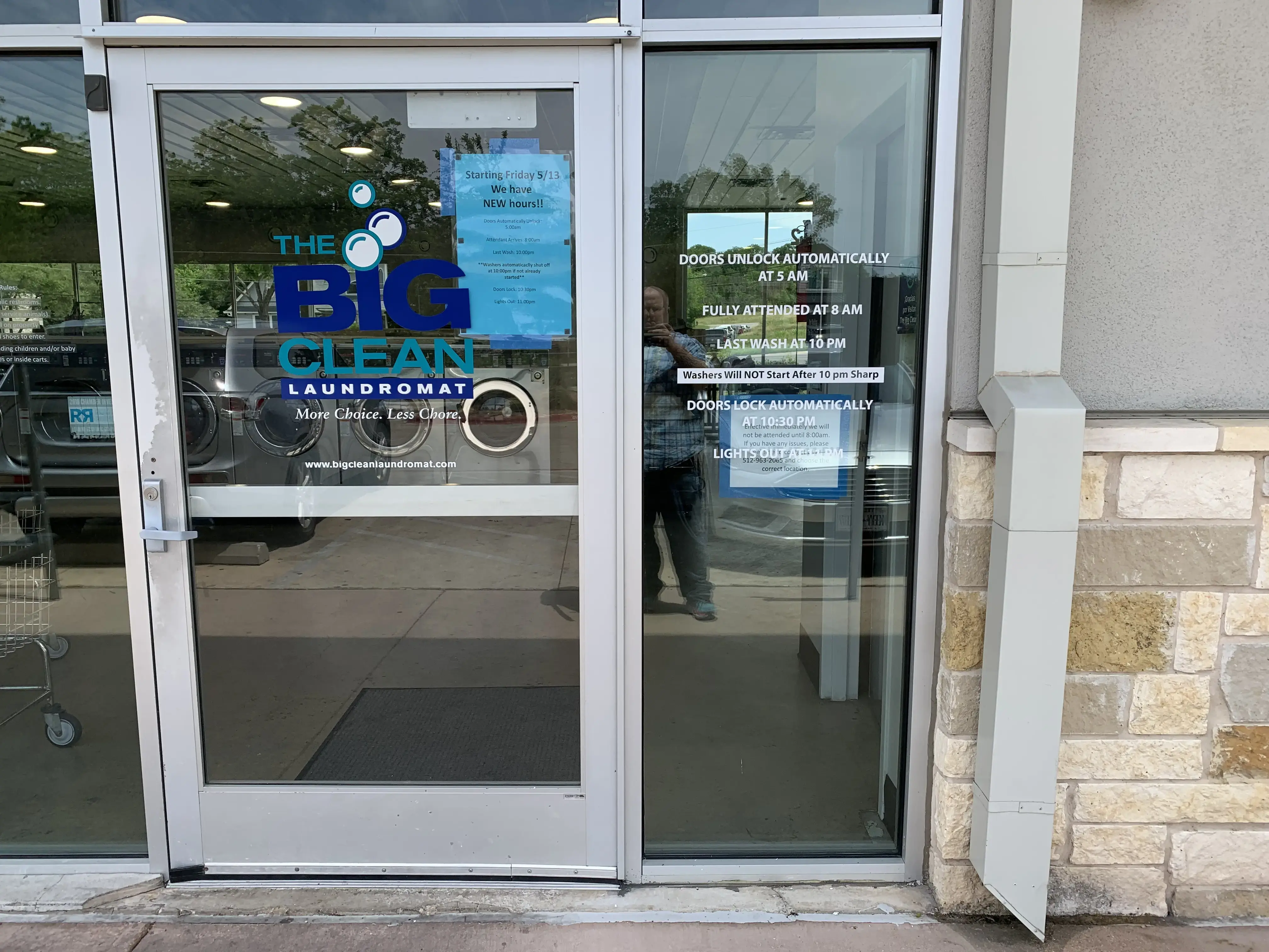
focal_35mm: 26
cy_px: 476
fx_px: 953
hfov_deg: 67.3
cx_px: 634
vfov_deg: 53.1
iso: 25
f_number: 1.8
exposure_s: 1/928
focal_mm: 4.25
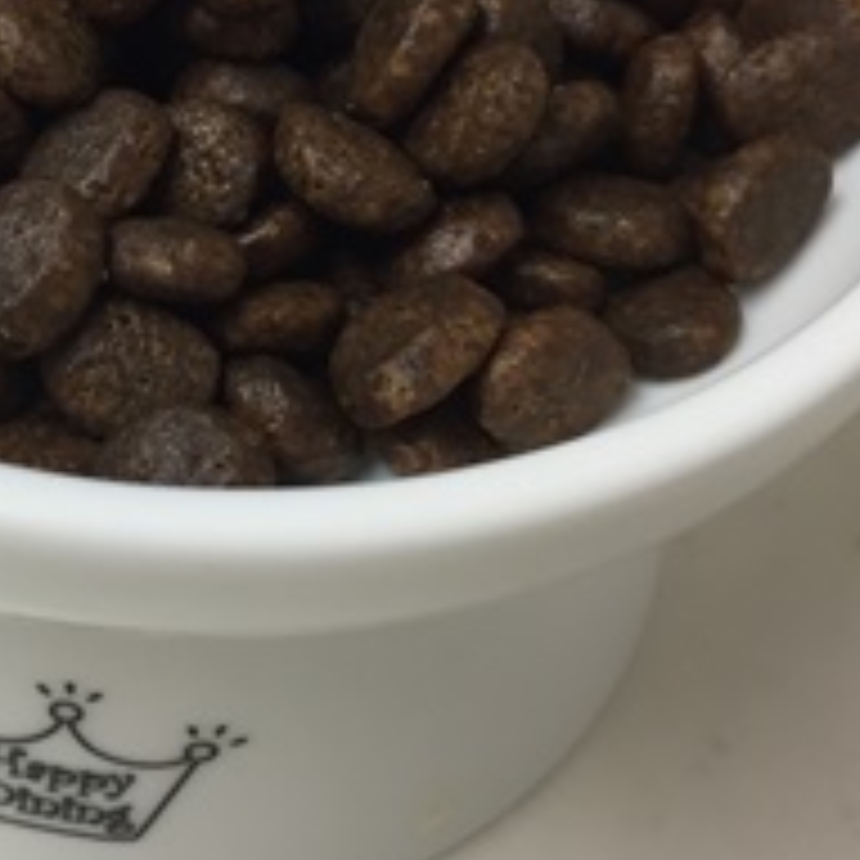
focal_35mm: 74
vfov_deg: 23.0
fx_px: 2080
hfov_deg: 22.9
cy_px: 160
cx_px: 117
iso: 80
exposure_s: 1/33
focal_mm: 4.15
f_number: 2.2
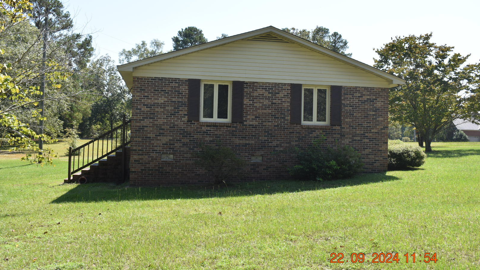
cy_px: 121
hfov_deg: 54.6
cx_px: 241
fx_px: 465
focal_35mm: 37
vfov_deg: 32.4
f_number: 7.1
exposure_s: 1/200
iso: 100
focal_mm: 23
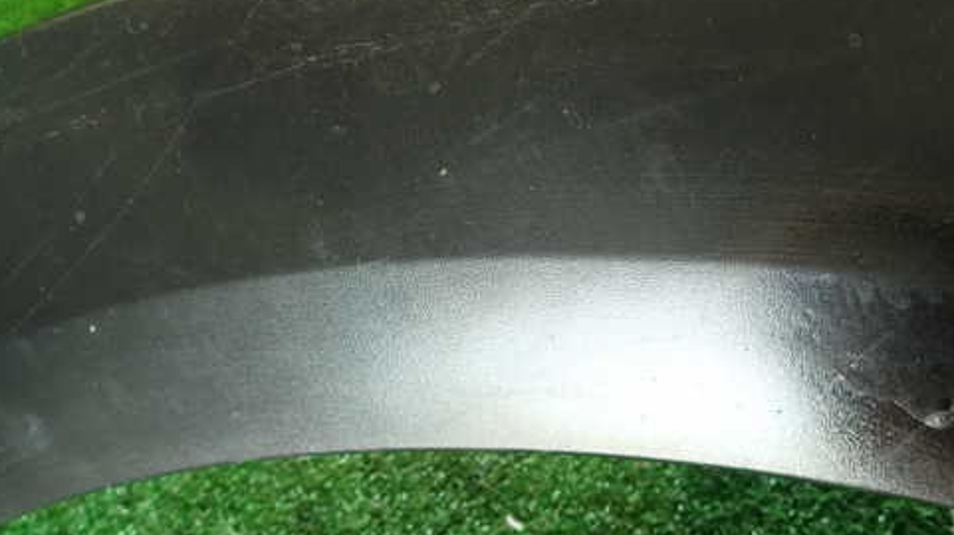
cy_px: 194
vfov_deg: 34.4
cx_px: 458
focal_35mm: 34
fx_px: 860
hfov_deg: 58.0
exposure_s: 1/30
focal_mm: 4.5
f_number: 2
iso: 250
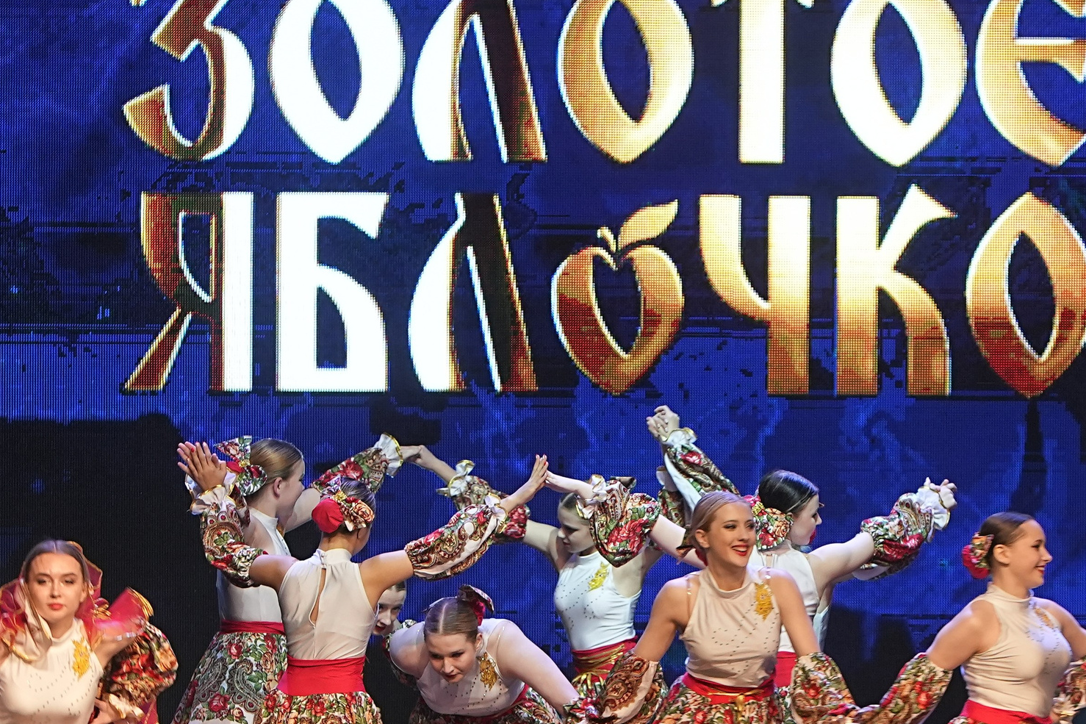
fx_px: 6635
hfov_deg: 9.4
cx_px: 680
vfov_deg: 6.2
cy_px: 472
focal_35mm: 220
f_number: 4
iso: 1600
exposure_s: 1/200
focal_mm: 85
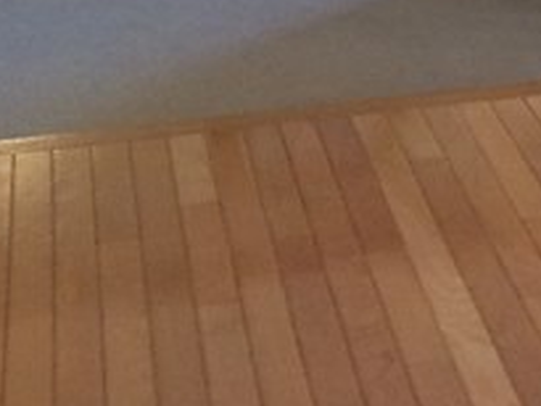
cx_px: 897
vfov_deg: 10.0
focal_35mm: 145
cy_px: -156
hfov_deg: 12.7
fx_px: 2267
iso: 160
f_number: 2.2
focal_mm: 4.15
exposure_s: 1/30
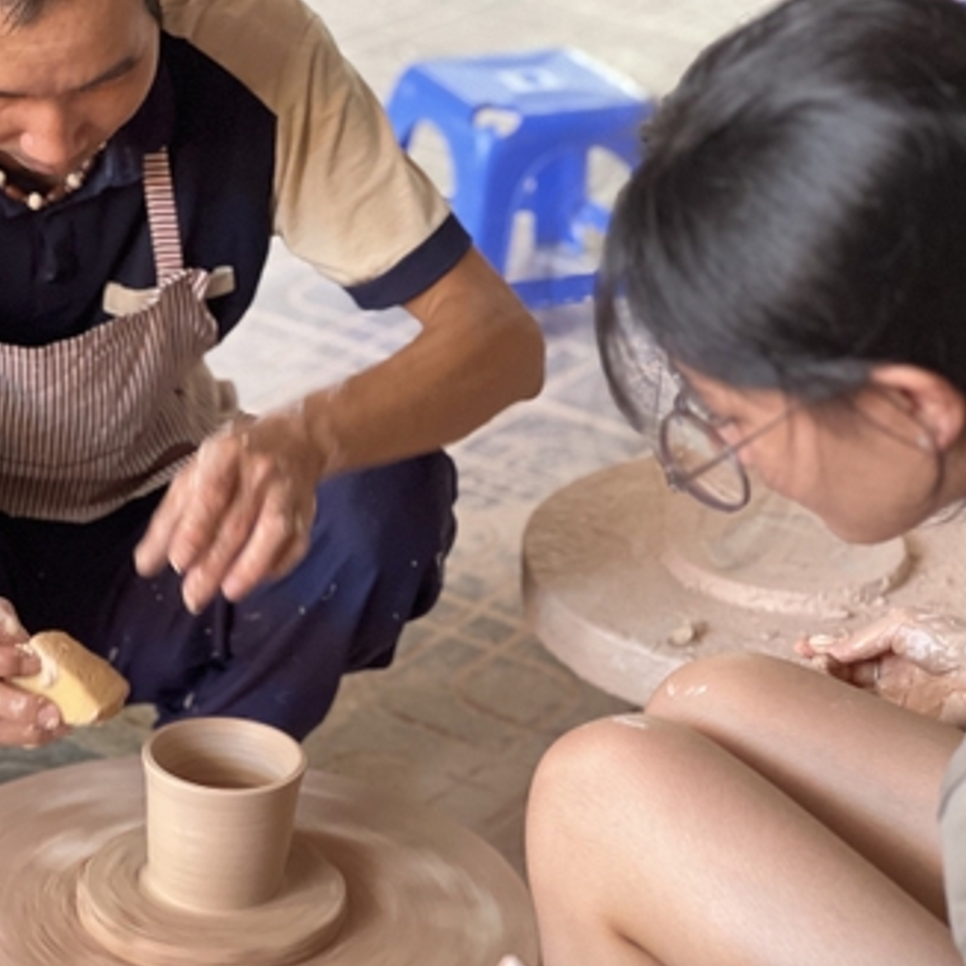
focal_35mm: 100
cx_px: 363
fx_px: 3157
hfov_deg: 17.4
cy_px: 529
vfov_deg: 17.4
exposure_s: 1/40
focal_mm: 9
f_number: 2.8
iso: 400
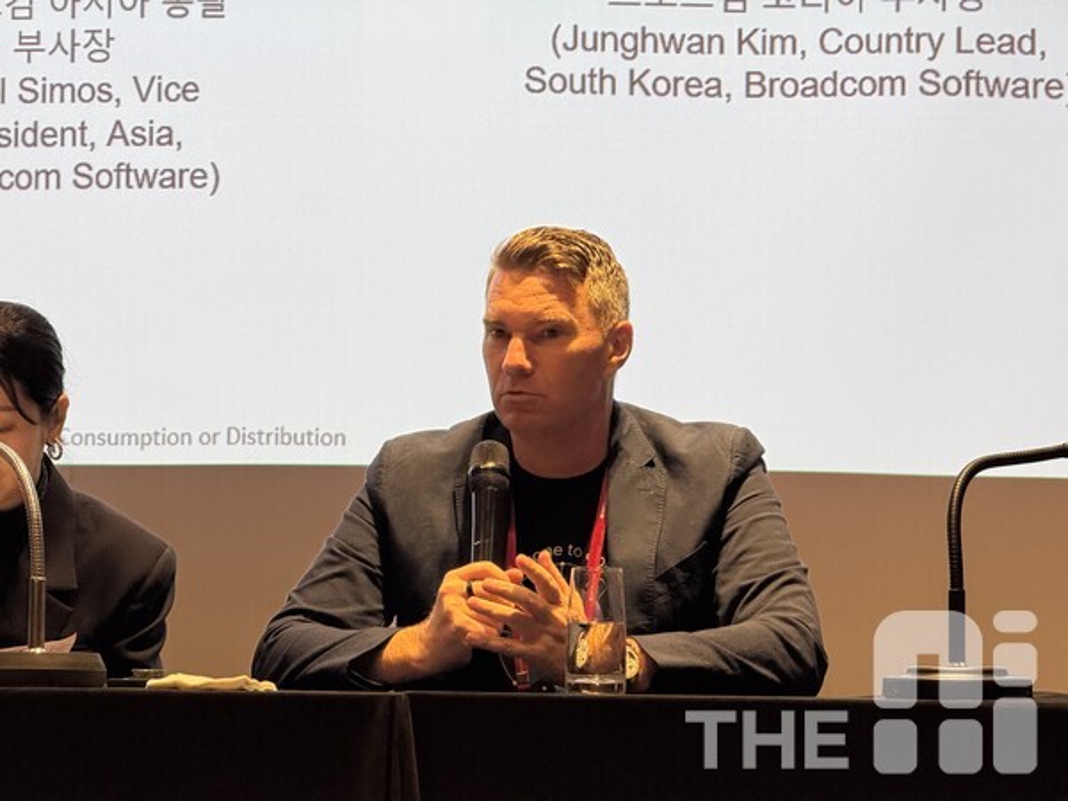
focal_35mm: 120
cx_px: 534
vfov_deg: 12.3
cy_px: 400
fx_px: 3702
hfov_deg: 16.4
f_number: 2.8
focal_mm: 15.66
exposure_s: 1/120
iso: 200
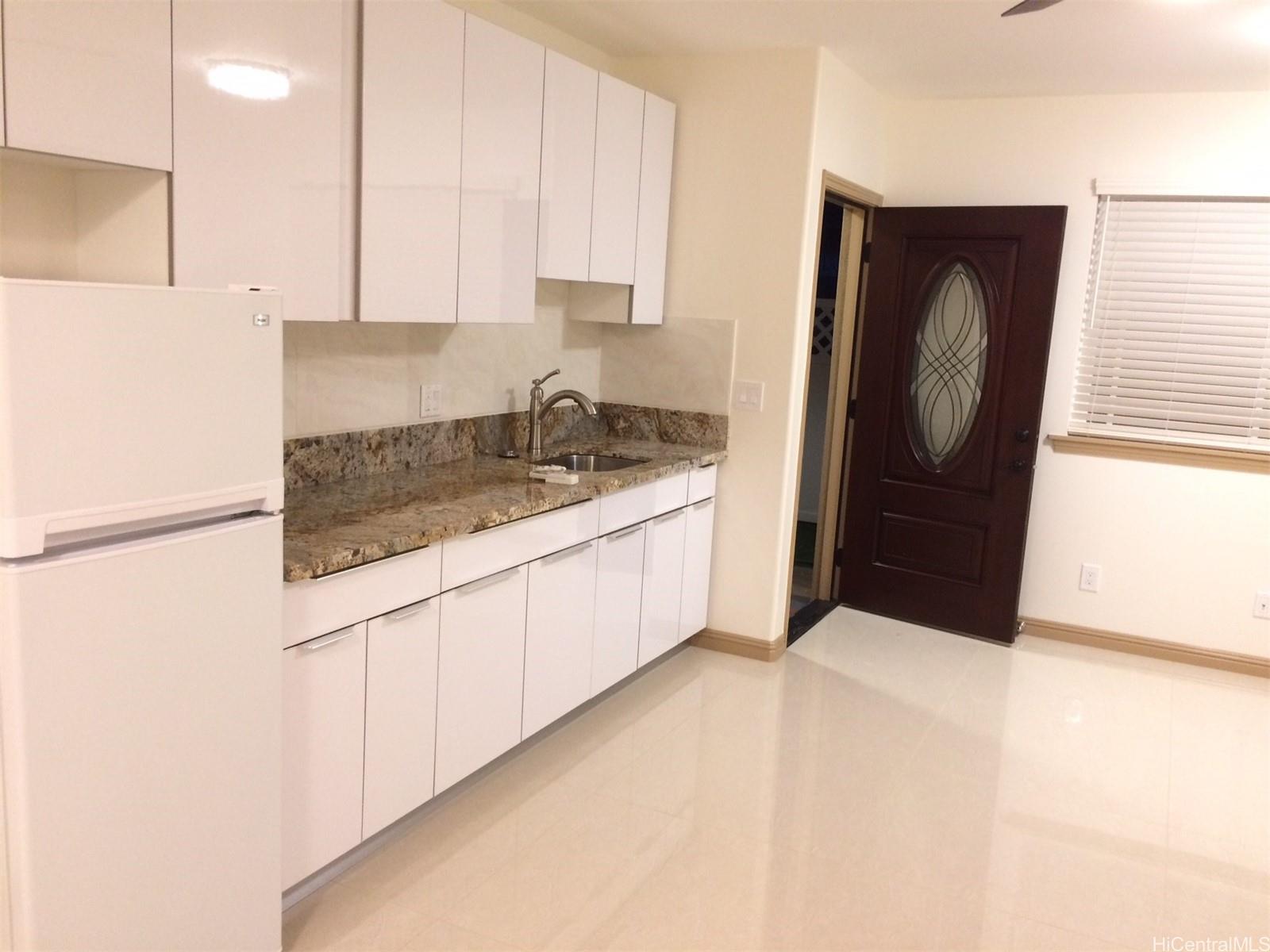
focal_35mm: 29
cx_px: 635
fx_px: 1064
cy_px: 476
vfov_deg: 48.2
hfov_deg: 61.7
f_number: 2.2
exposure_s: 1/30
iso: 160
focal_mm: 4.15
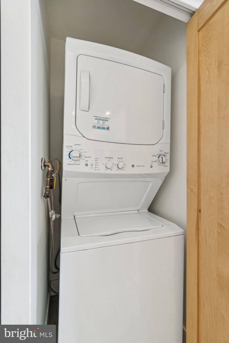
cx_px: 114
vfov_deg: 100.4
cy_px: 172
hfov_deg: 77.3
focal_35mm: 15
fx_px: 143
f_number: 7.1
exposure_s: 1/6
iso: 200
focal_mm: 10
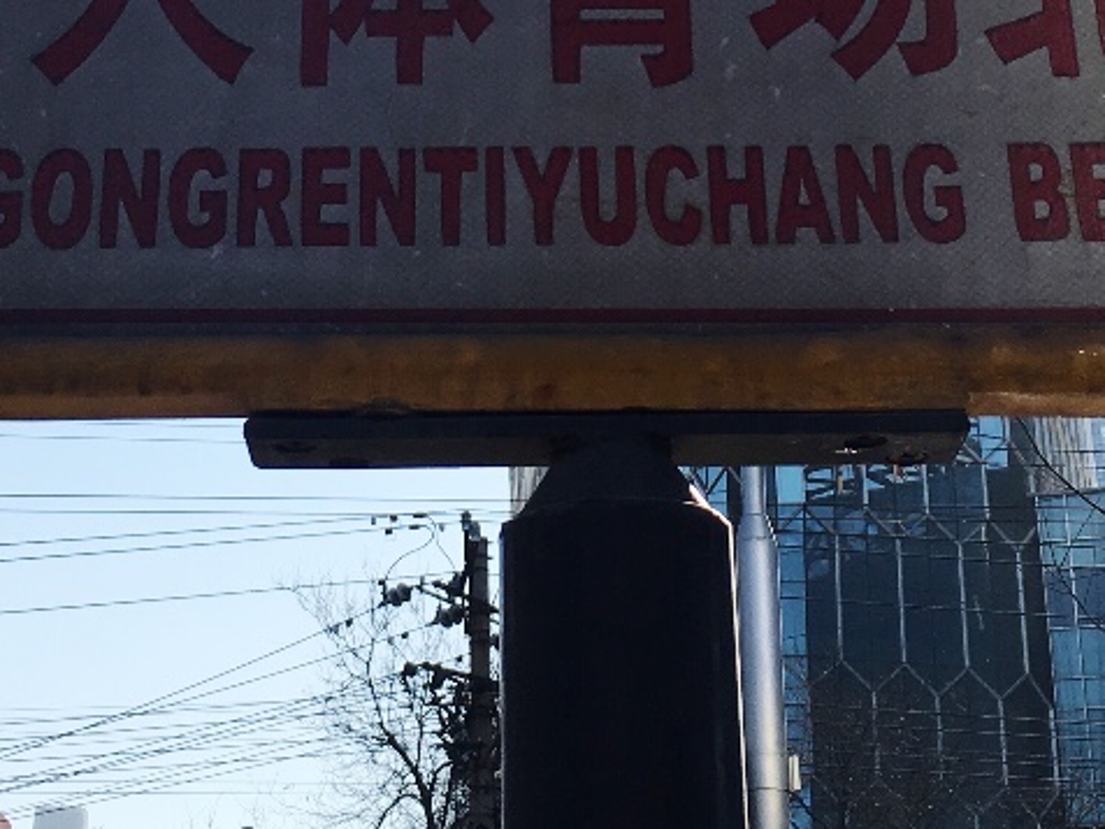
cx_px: 555
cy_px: -14
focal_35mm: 78
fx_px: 2490
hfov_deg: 25.0
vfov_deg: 18.4
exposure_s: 1/1479
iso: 25
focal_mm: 4.15
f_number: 2.2
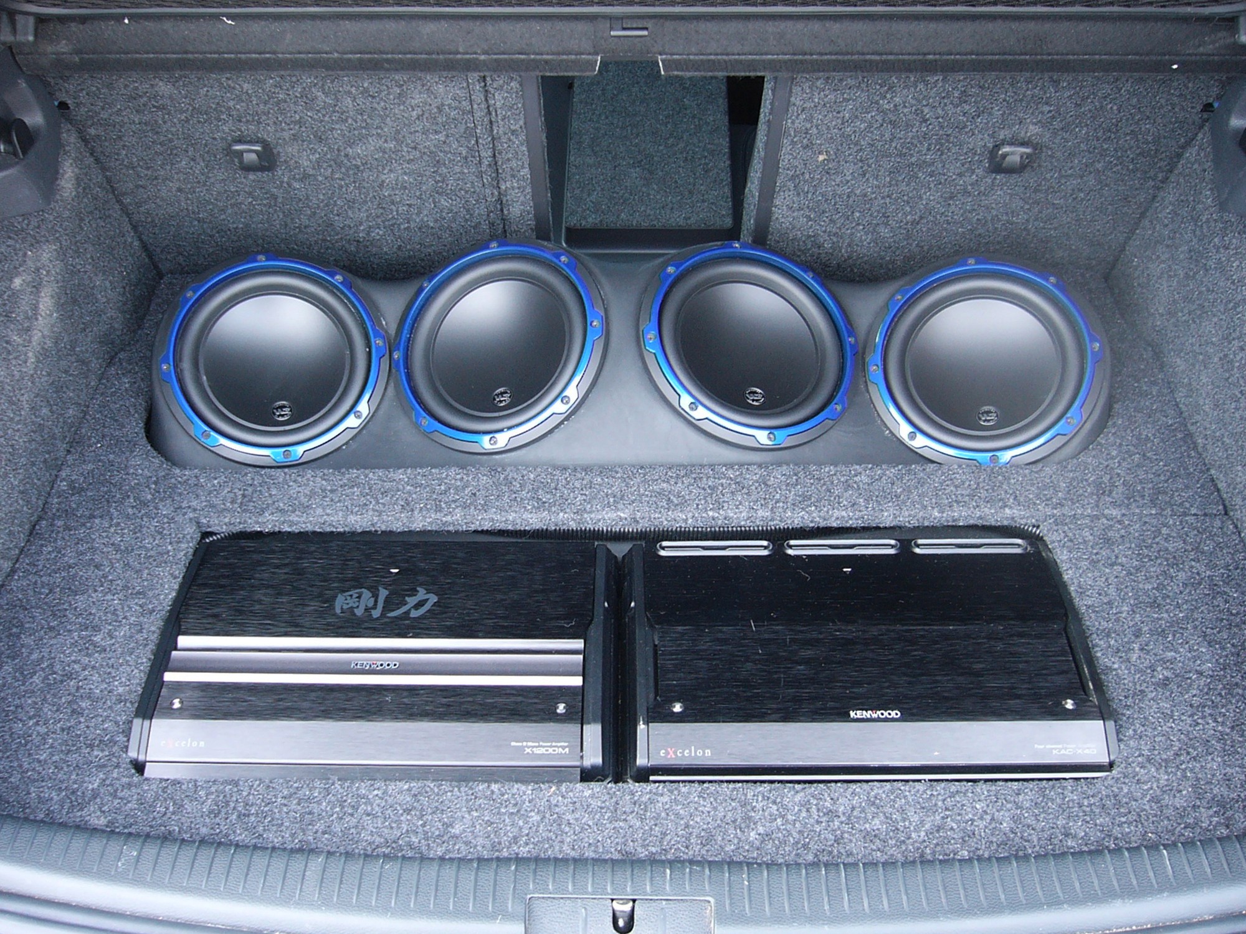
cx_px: 623
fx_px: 1260
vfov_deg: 40.7
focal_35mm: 35
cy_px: 467
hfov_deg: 52.6
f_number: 2.8
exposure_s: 1/30
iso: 100
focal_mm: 5.8
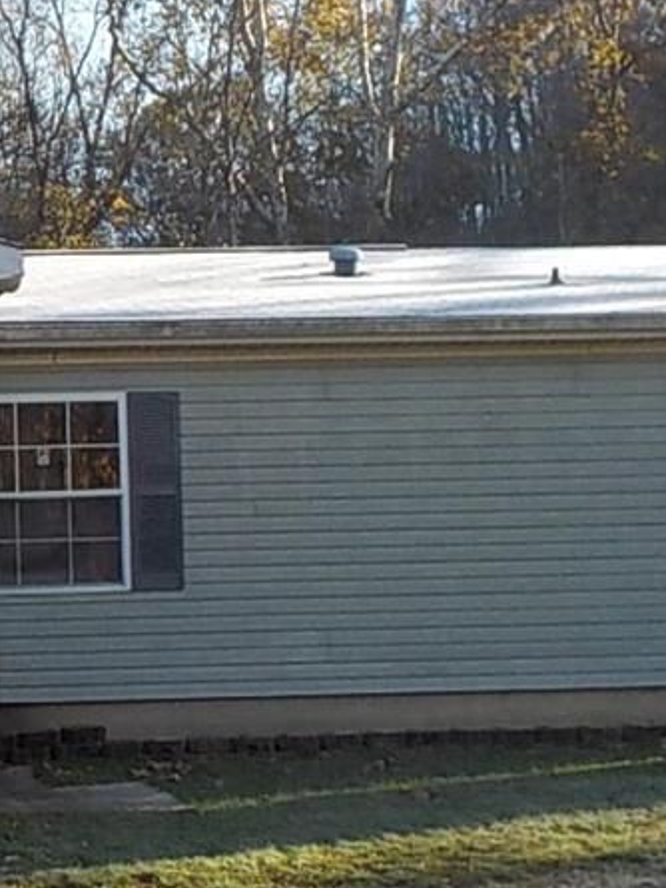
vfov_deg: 15.3
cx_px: -291
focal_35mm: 128
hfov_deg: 11.2
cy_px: 654
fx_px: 3282
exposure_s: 1/320
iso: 125
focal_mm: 5.2
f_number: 3.7
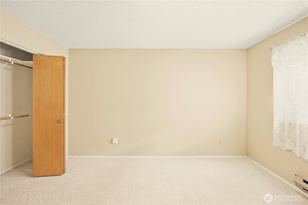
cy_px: 102
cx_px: 154
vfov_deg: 77.3
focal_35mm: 15
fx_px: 128
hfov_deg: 100.4
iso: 3200
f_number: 6.3
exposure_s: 1/6
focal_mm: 15
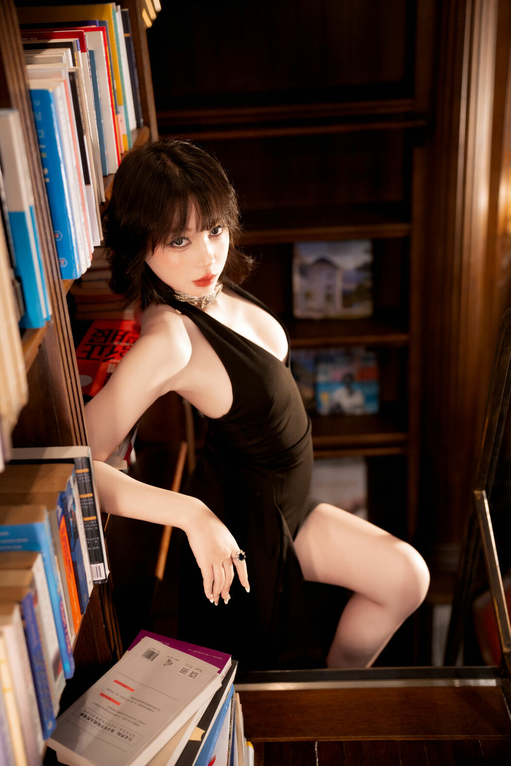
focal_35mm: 45
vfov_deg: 43.6
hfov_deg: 29.9
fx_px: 958
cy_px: 383
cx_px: 256
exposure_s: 1/160
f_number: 2.5
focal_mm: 45
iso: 800
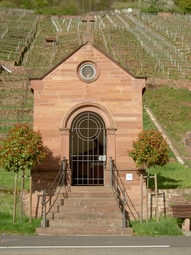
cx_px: 96
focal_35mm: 47
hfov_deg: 30.9
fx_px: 346
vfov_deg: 40.4
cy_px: 128
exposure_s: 1/200
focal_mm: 7.7
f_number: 5.7
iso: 50
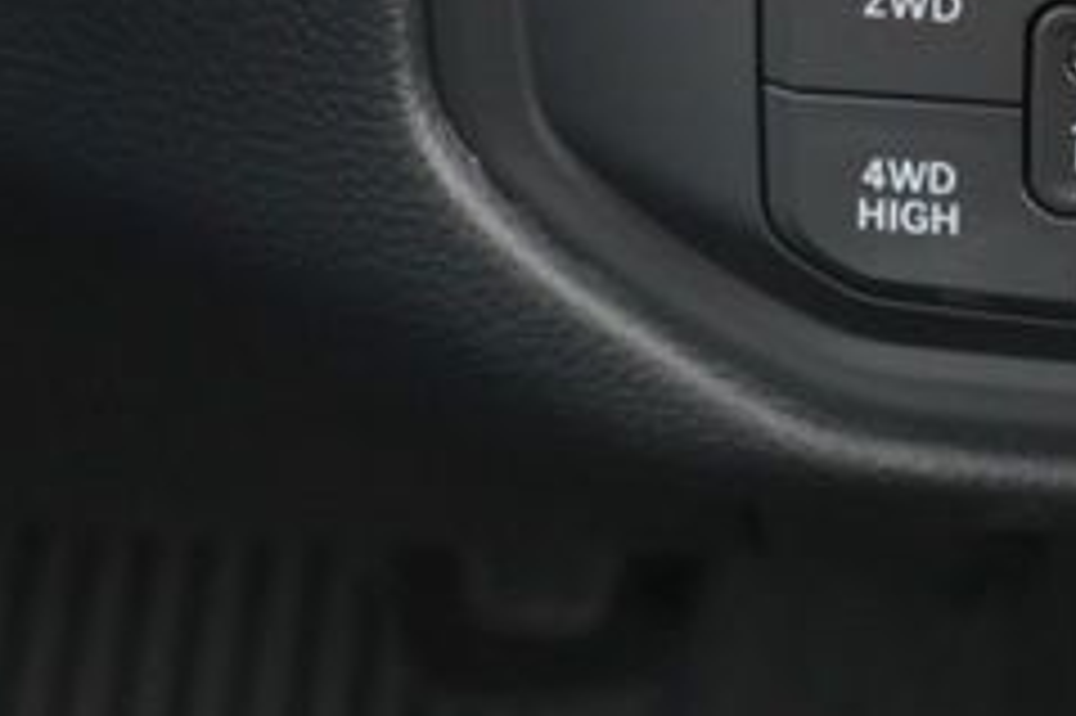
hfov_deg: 19.7
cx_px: 842
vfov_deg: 12.3
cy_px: -531
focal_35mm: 103
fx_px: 3076
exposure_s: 1/60
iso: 400
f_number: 4
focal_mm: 16
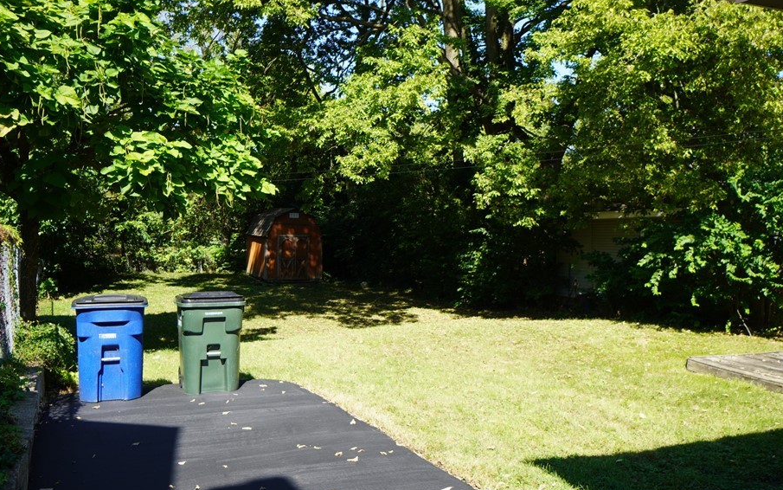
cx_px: 388
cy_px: 259
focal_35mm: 33
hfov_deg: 58.1
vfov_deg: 38.3
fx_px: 704
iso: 100
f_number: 5
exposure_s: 1/200
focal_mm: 18
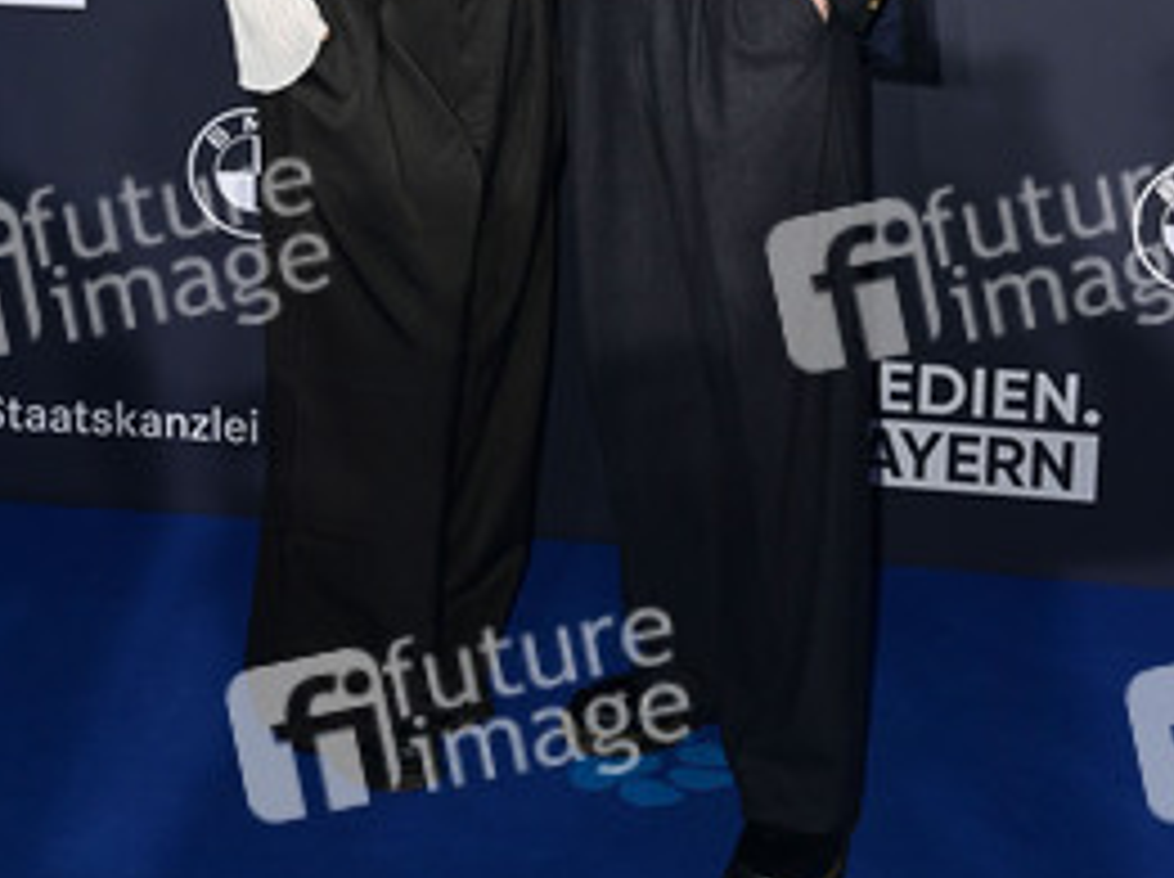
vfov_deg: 23.9
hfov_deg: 32.7
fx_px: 1998
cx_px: 589
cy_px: 41
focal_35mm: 59
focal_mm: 40
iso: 1000
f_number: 5.6
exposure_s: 1/250
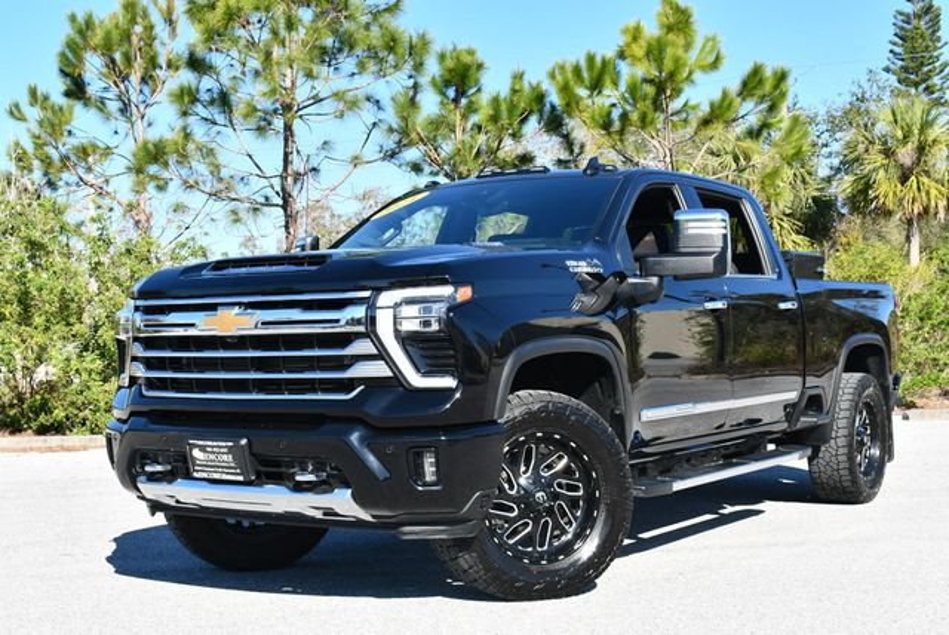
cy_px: 318
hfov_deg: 38.2
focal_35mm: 52
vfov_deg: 26.0
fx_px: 1372
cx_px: 474
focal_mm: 26
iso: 160
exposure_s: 1/250
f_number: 8
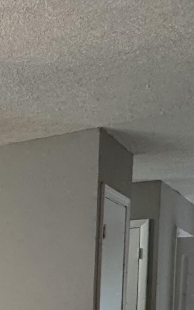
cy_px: 345
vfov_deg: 27.2
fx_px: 584
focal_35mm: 69
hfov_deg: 14.1
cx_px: -250
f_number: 2.2
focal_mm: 2.22
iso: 250
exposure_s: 1/60
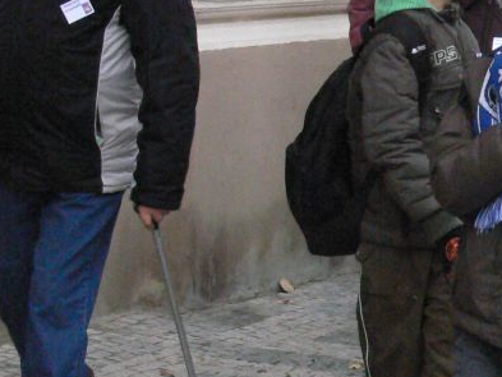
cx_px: 637
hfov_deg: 9.9
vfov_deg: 7.6
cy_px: 81
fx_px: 2843
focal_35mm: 196
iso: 400
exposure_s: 1/200
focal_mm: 12.6
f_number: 5.6
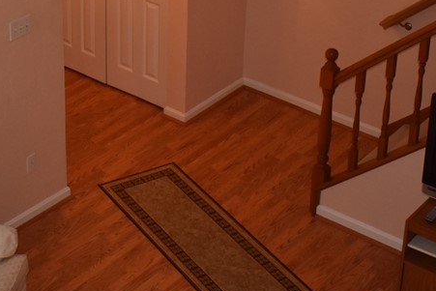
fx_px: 1093
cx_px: 102
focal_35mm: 90
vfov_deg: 14.9
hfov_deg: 22.3
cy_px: -11
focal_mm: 25
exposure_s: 1/160
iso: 800
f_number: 4
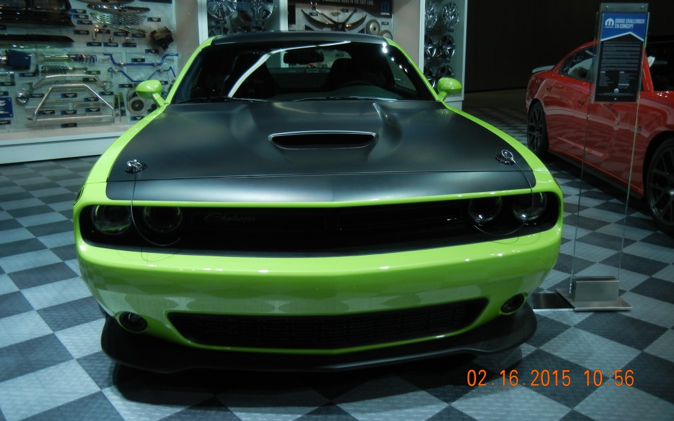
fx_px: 588
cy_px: 177
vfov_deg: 39.3
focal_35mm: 32
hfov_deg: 59.7
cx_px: 336
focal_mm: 5.4
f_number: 3.5
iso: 160
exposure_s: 1/115
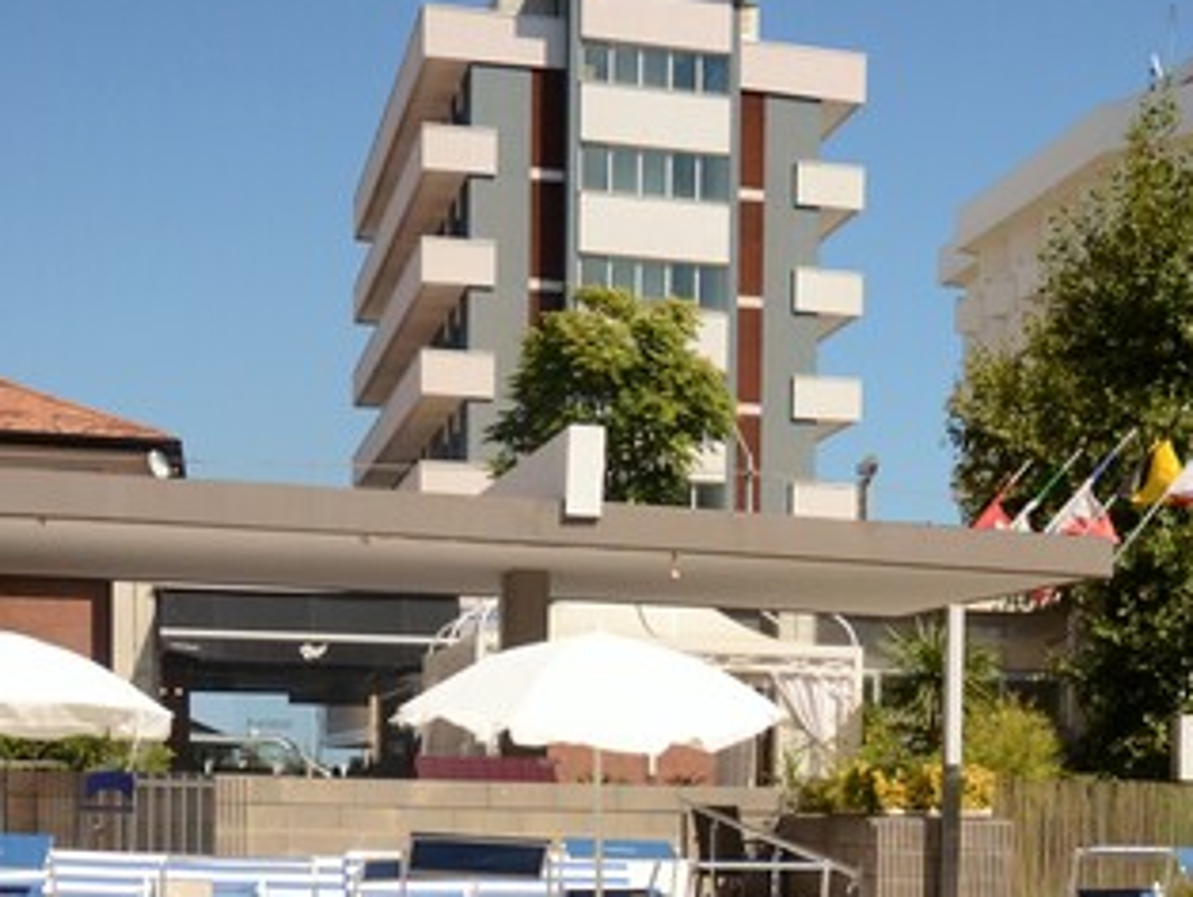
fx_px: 2276
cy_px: 889
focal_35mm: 66
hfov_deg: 28.7
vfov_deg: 21.5
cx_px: 973
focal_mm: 18
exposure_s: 1/8000
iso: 800
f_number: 4.5
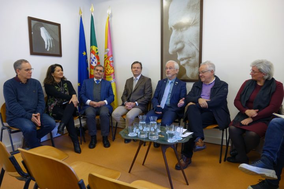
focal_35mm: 24
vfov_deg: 53.1
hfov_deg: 73.7
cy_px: 94
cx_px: 142
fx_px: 189
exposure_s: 1/30
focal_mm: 8.8
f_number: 2.8
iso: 200
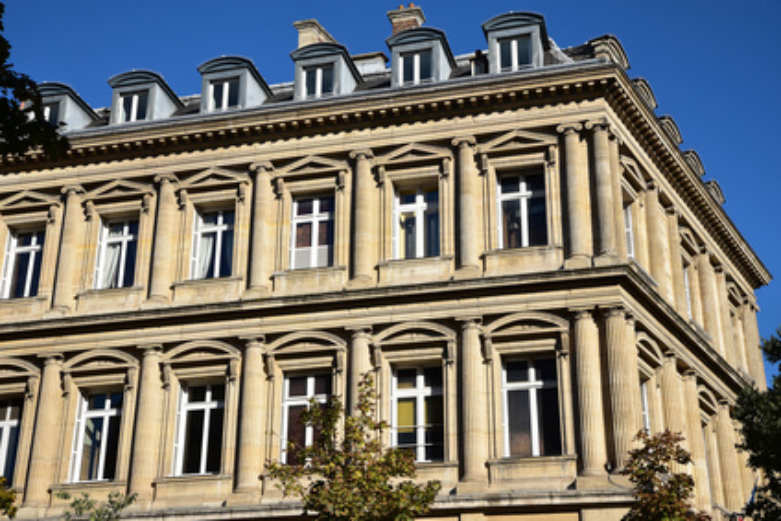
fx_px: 1194
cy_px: 260
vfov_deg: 24.6
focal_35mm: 55
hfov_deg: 36.2
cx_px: 390
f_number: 11
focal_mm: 55
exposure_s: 1/500
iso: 400
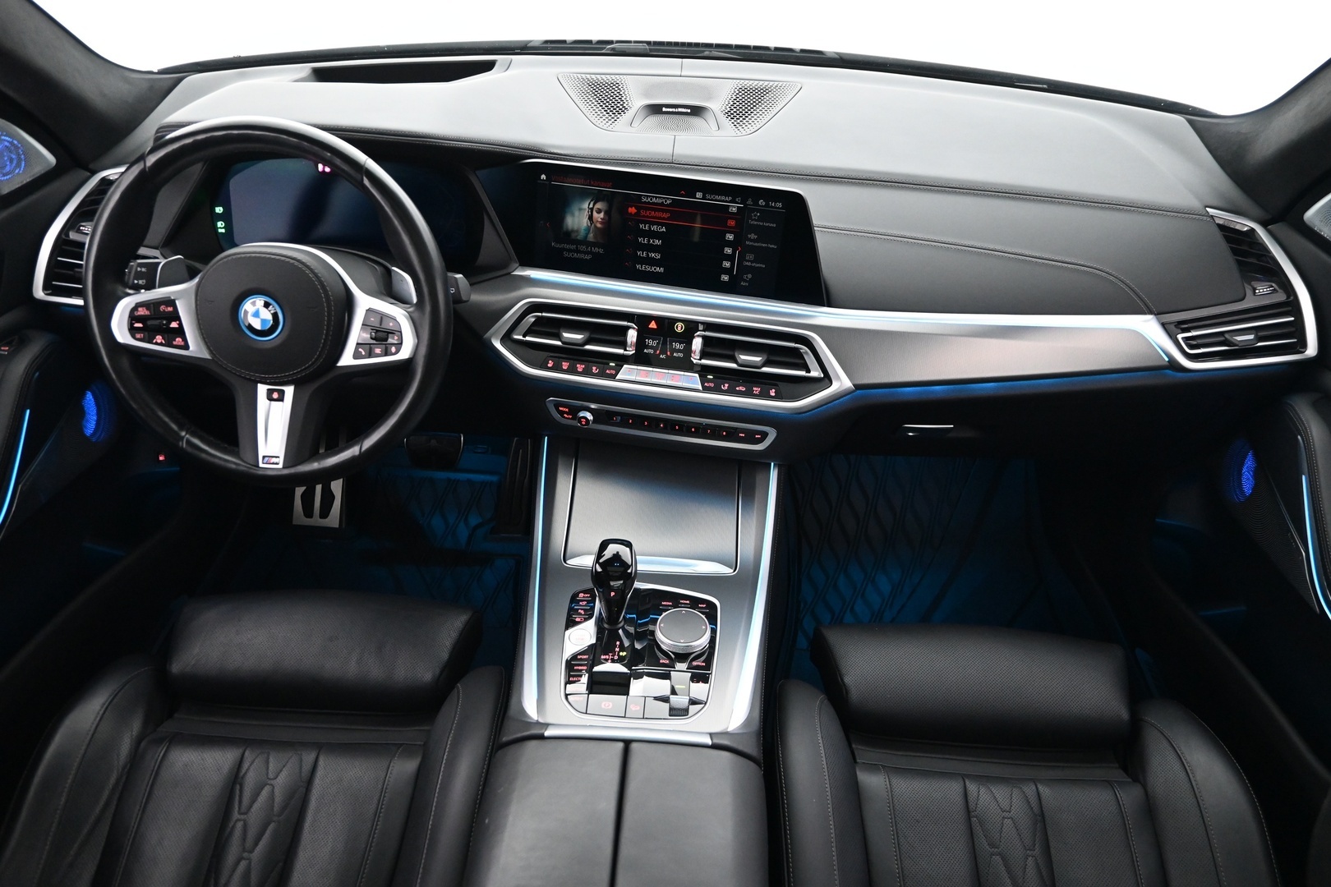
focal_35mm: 24
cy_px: 444
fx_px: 887
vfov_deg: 53.1
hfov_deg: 73.7
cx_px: 666
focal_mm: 16
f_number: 3.5
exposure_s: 1/15
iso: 3200
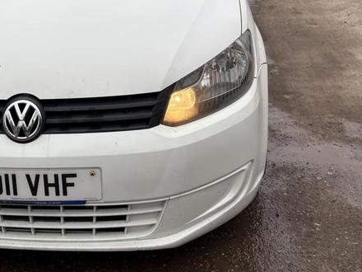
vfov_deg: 27.0
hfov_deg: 35.0
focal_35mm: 53
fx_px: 554
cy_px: 58
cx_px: 72
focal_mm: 5.96
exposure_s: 1/367
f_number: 1.6
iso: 50
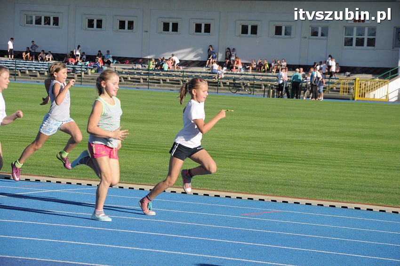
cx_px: 200
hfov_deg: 13.1
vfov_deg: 8.7
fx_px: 1748
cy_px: 133
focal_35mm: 158
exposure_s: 1/1000
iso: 500
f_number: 9
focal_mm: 105
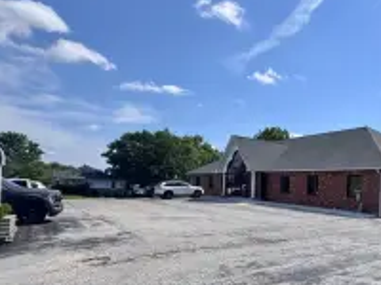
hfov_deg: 59.3
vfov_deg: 49.0
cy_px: 188
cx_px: 295
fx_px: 308
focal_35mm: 28
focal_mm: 2.22
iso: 40
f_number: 2.2
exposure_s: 1/2584
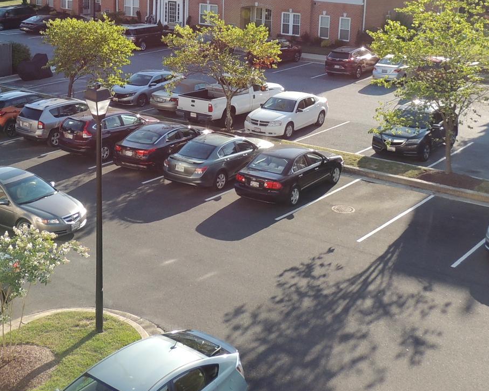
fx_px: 767
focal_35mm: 53
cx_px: 181
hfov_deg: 35.2
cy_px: 75
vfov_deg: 28.0
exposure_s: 1/500
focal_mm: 4.3
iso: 100
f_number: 3
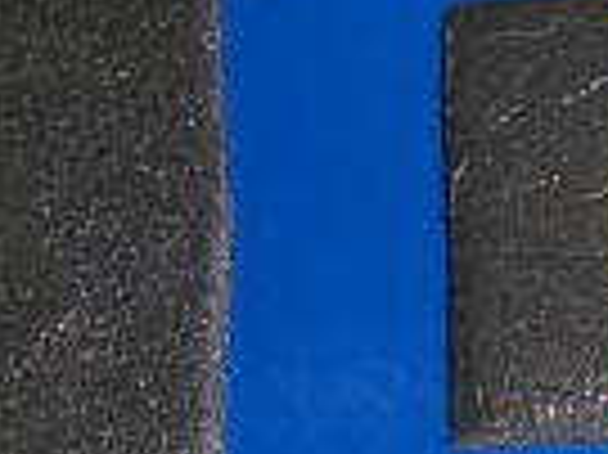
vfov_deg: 6.5
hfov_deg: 8.1
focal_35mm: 226
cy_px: 436
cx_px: 1468
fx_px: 3966
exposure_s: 1/60
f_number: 2.8
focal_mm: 7.9
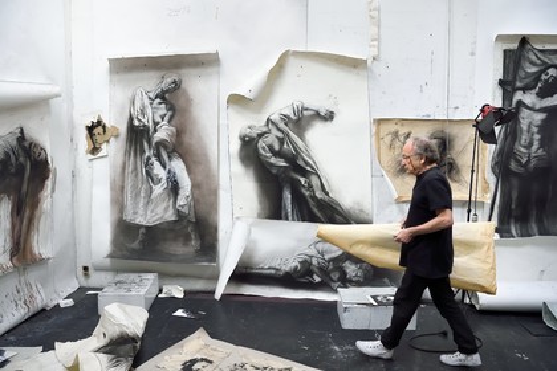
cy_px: 186
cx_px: 278
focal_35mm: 29
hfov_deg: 63.7
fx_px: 449
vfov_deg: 45.0
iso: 1600
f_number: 5.6
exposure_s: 1/250
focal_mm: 29
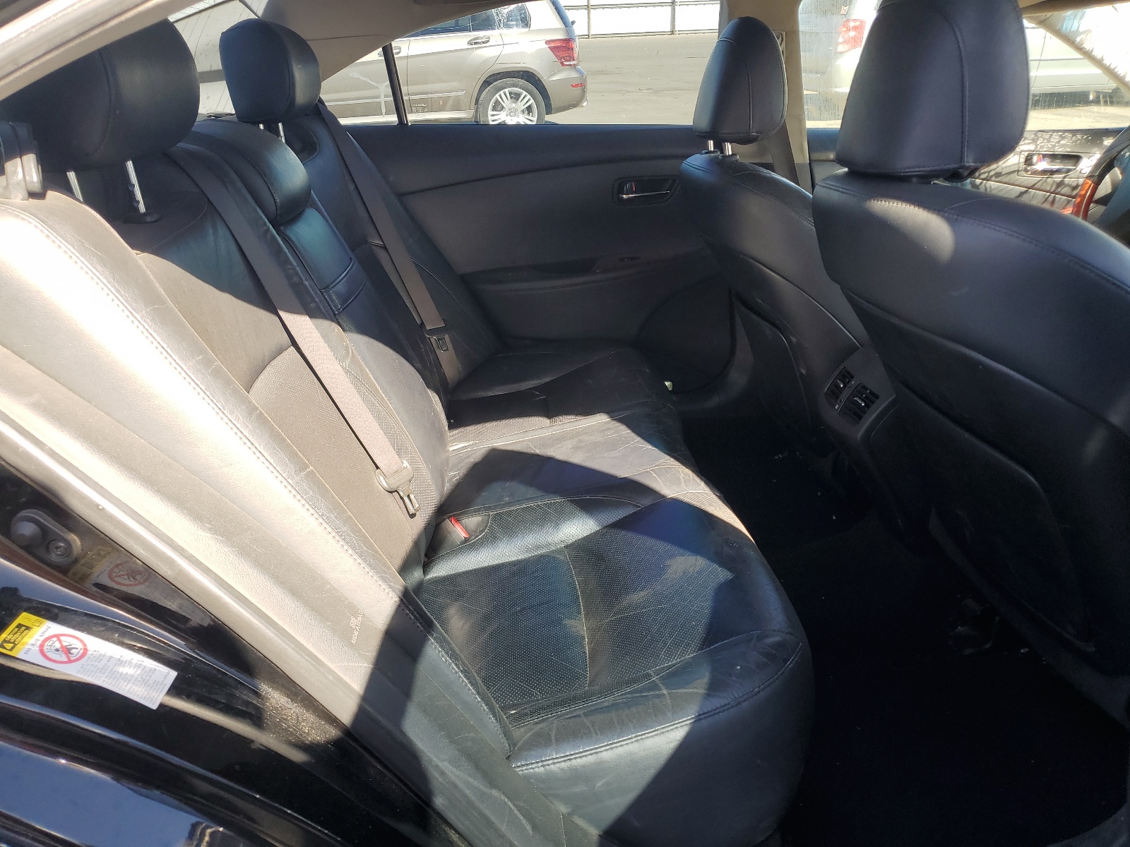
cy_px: 424
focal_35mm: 26
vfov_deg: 53.1
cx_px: 565
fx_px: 849
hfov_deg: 67.3
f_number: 1.5
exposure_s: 1/294
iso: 50
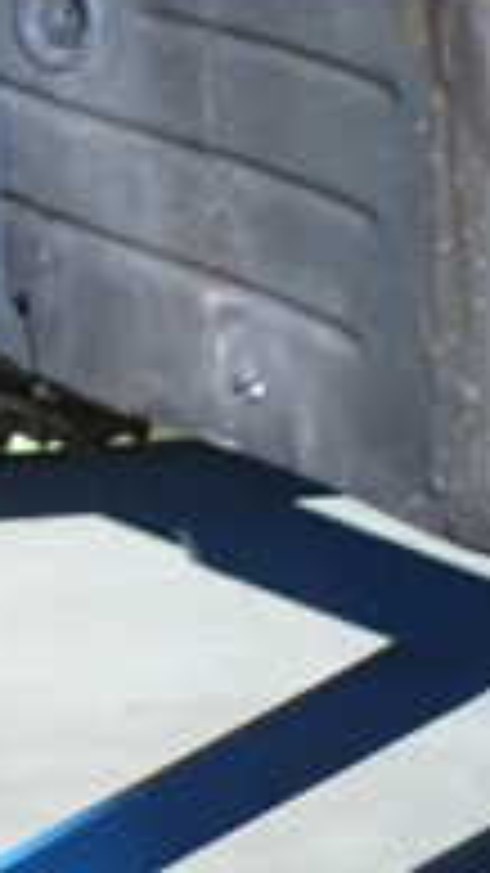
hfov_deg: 10.0
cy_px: 14
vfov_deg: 20.5
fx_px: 2335
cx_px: -791
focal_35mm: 101
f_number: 2.3
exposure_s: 1/30
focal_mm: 5.4
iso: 640
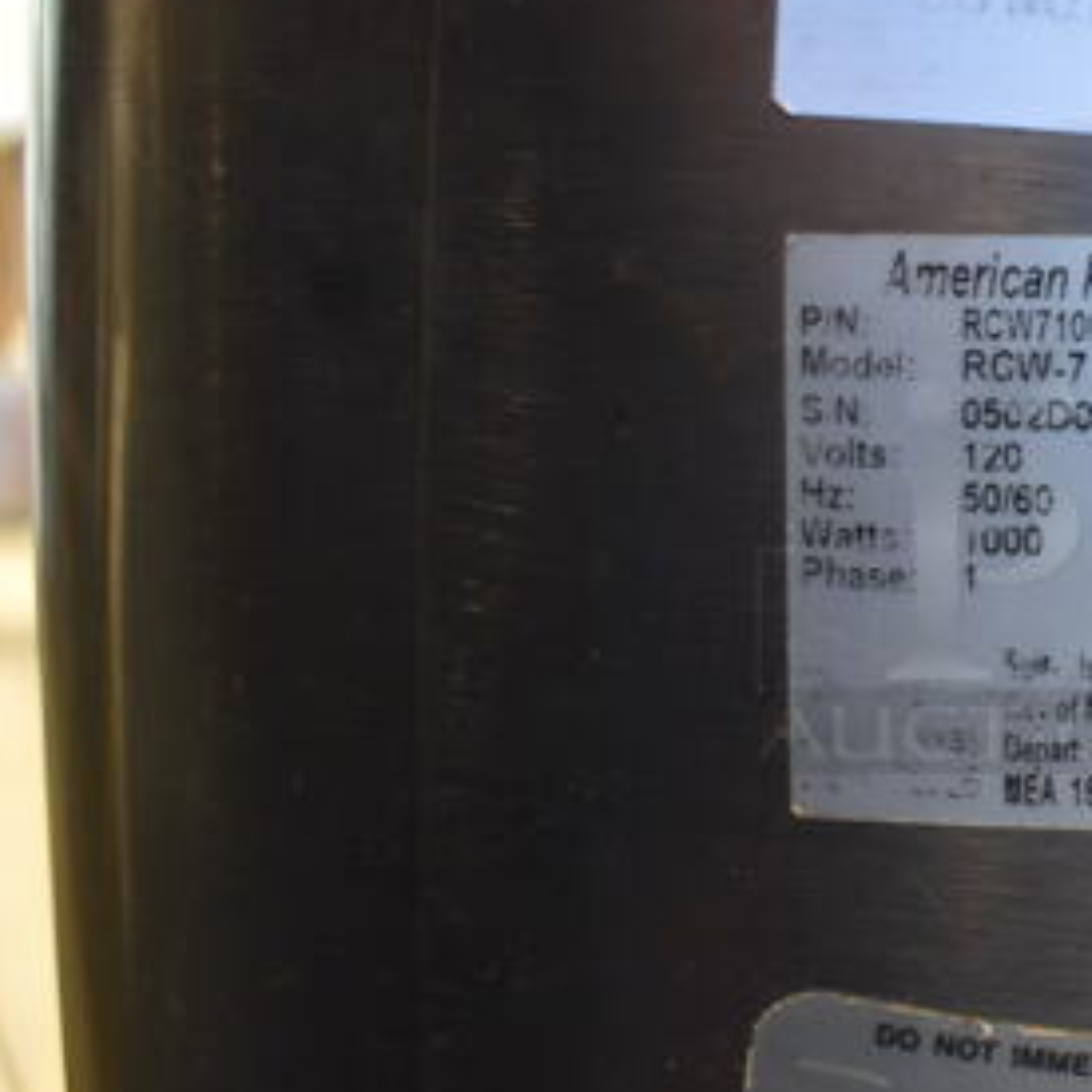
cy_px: 564
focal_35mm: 51
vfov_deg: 33.4
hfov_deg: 30.2
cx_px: 1175
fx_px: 1820
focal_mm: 18
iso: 800
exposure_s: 1/60
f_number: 4.5
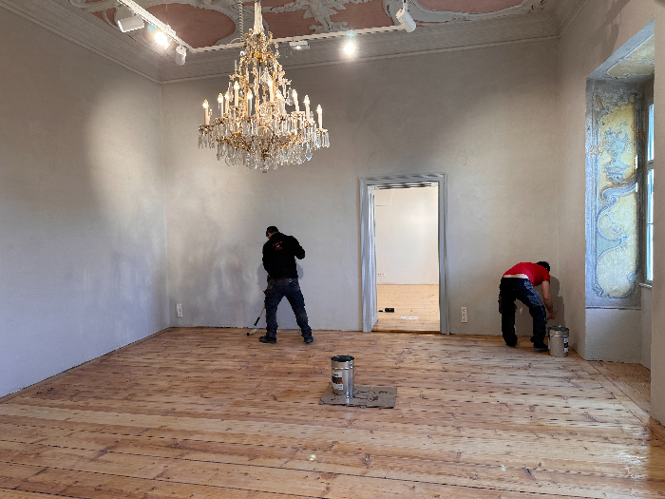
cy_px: 250
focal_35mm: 24
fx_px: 461
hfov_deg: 71.6
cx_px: 332
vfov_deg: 56.8
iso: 64
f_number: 1.78
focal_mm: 6.86
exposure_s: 1/137
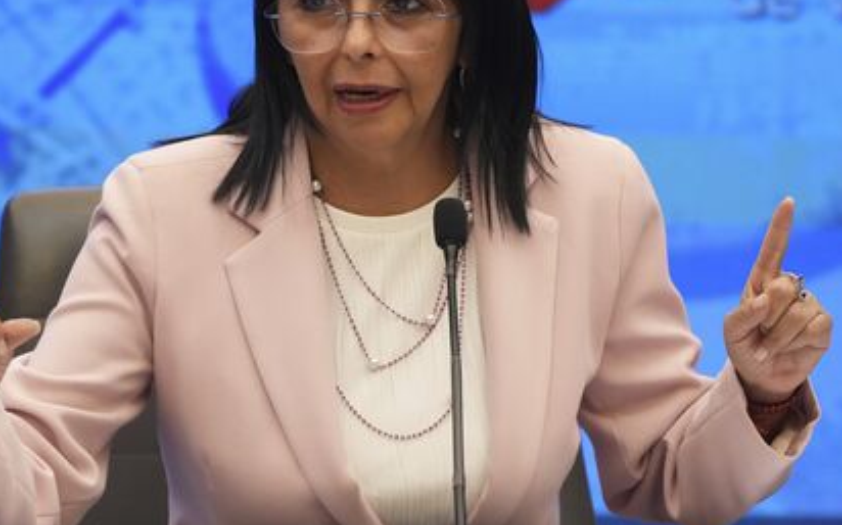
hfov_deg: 4.0
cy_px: 259
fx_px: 12201
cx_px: 347
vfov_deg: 2.5
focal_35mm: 532
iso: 3200
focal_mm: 336
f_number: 5.6
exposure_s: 1/250
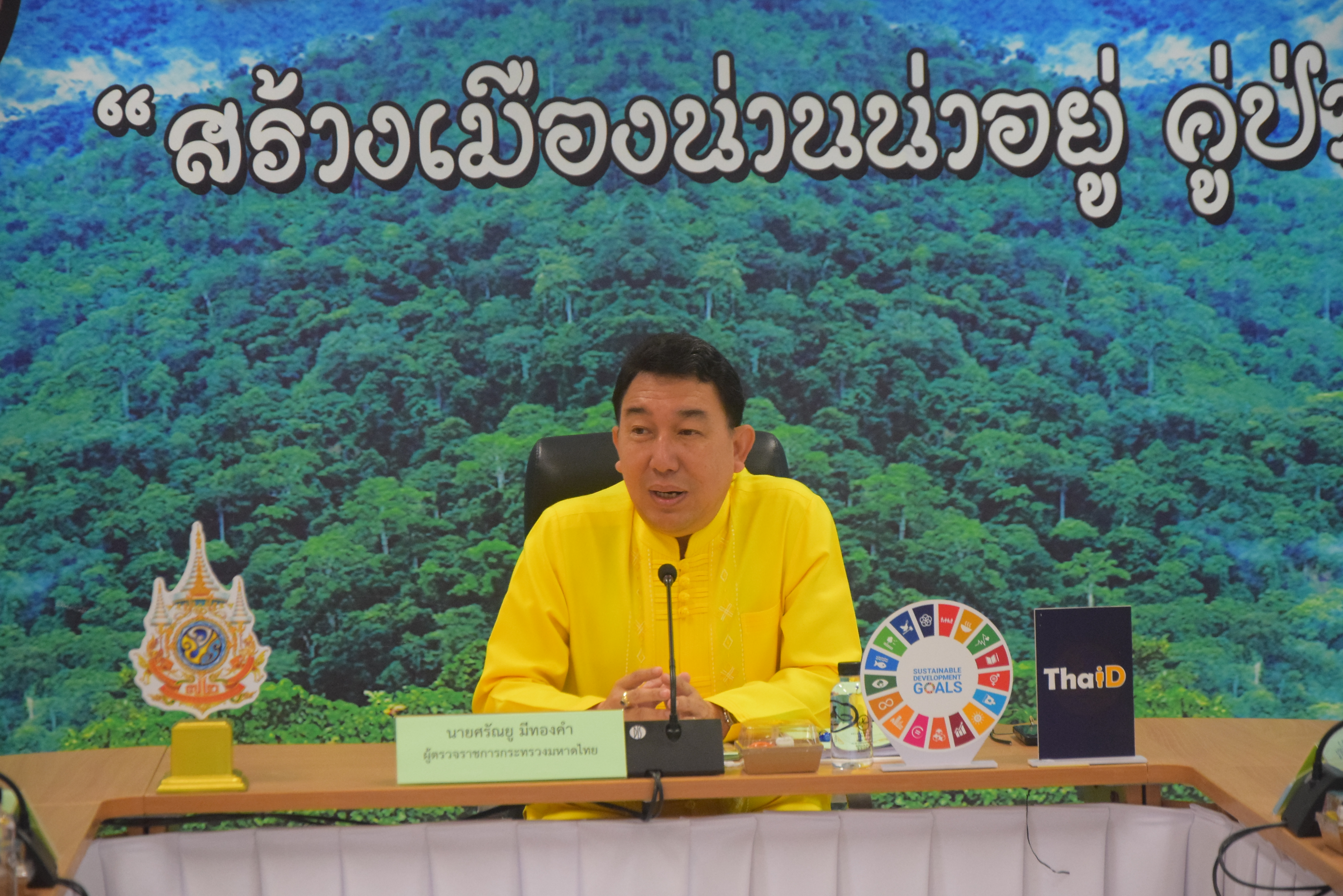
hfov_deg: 17.1
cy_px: 448
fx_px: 4478
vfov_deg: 11.4
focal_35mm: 120
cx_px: 672
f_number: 5.3
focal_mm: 80
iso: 2500
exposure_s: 1/160
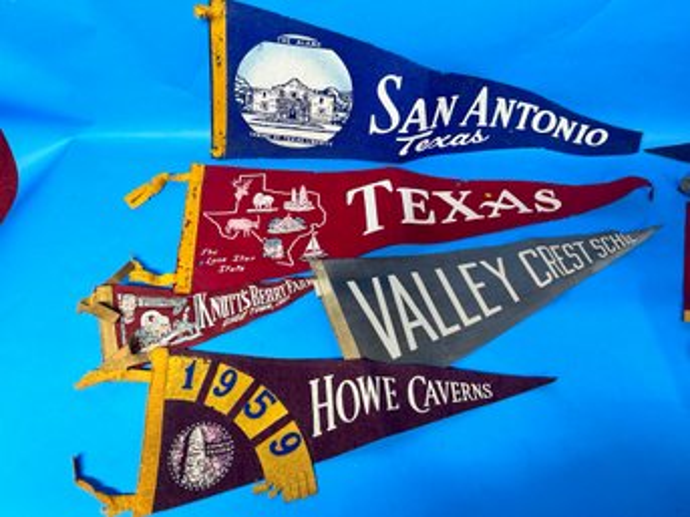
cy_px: 258
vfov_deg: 53.0
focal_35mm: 26
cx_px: 345
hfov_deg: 67.3
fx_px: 518
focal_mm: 5.7
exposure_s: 1/60
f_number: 1.5
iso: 80
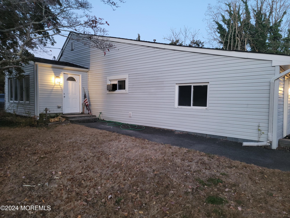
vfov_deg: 56.8
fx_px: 201
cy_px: 109
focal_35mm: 24
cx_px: 145
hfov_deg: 71.6
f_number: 1.8
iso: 125
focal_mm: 6.7
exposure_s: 1/24
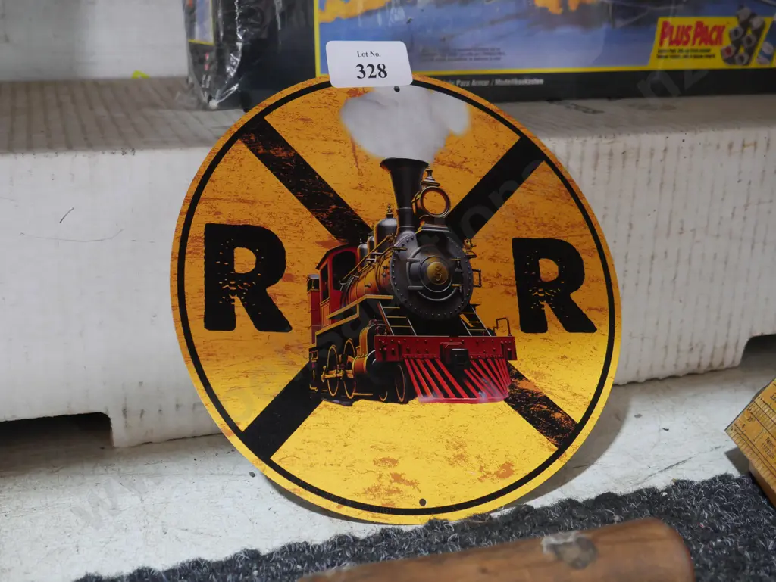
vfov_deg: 31.5
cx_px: 388
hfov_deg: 41.2
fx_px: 1032
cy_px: 291
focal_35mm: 46
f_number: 5.1
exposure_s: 1/60
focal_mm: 23
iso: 1600
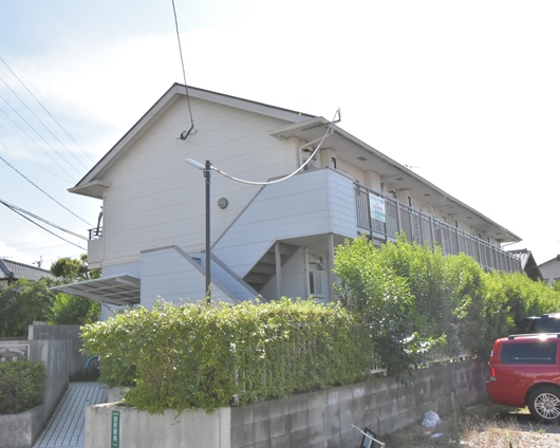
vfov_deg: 43.4
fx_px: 564
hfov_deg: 52.7
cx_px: 242
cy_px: 224
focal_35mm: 34
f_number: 14
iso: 2000
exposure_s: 1/800
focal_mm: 20
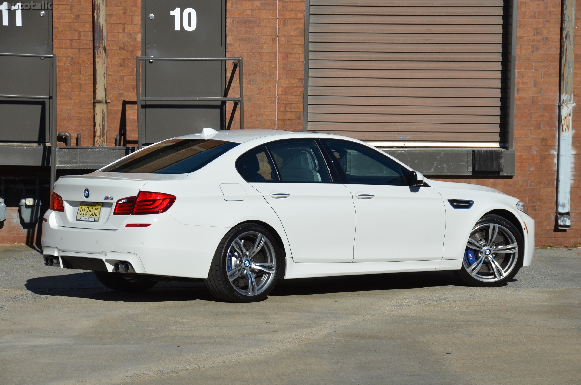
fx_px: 2174
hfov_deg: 15.2
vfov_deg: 10.1
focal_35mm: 135
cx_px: 290
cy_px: 192
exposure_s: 1/2000
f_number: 8
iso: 400
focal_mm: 90
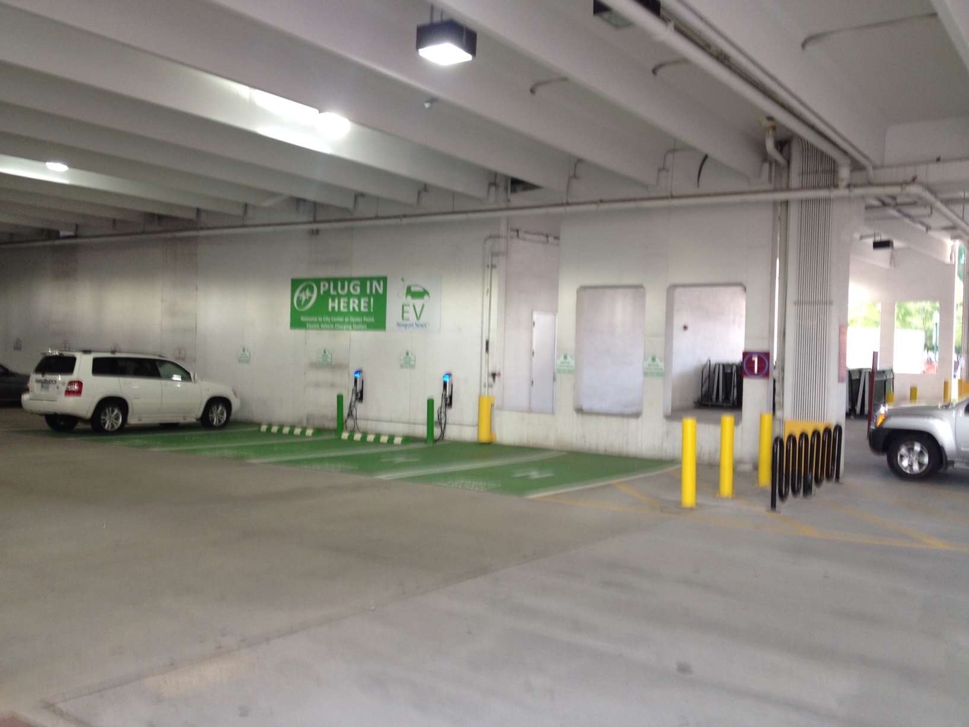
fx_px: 980
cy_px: 364
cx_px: 484
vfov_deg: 40.7
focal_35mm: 35
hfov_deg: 52.6
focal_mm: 4.28
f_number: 2.4
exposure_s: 1/24
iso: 50
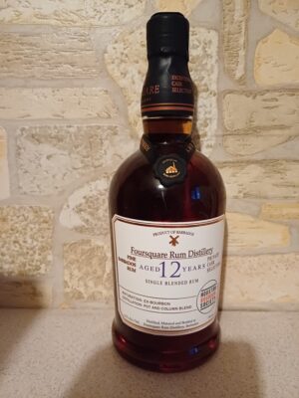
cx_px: 150
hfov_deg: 54.9
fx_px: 288
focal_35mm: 25
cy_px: 199
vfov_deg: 69.4
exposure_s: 1/16.7
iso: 1600
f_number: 1.8
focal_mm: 4.65
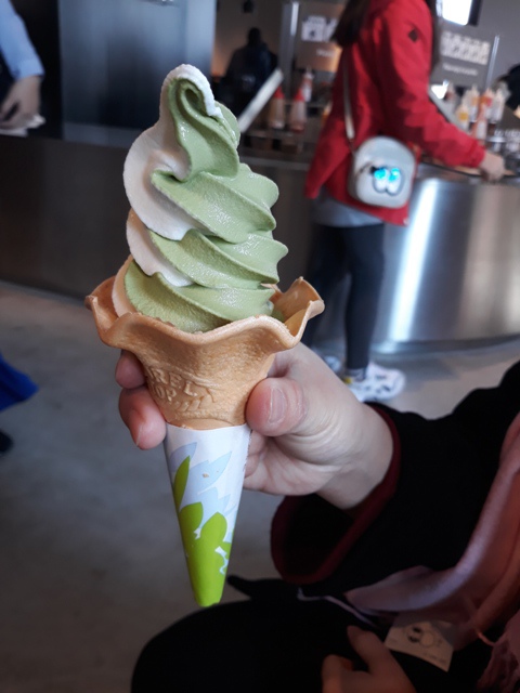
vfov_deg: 65.3
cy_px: 346
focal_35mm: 27
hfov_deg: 51.4
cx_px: 260
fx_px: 541
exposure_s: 1/60
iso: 50
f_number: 1.7
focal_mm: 3.71
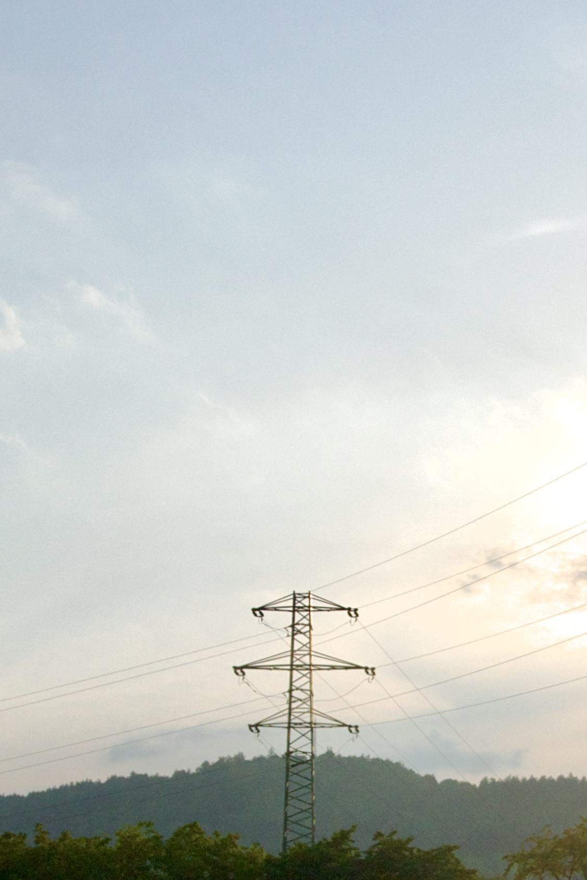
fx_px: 2347
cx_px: 440
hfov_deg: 14.2
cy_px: 671
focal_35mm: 96
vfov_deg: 21.0
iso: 400
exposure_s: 1/4000
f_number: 5.6
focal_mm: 24
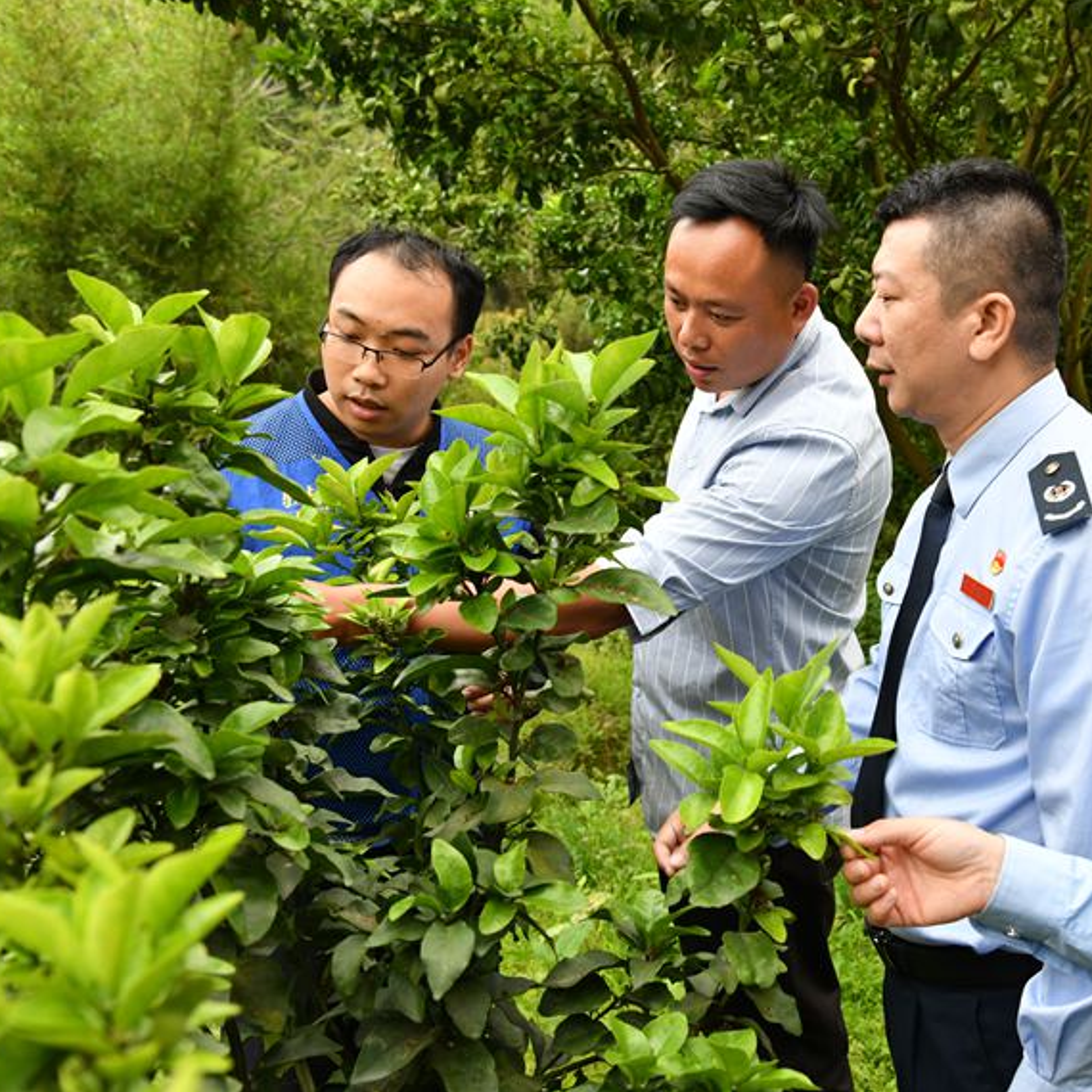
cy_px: 545
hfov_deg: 40.2
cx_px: 768
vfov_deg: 40.9
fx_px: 1463
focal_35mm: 41
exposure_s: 1/125
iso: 800
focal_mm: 32
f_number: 5.6
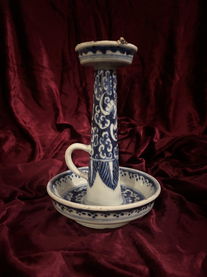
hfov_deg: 53.1
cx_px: 104
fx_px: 207
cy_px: 138
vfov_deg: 67.3
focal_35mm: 26
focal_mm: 5.96
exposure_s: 1/20
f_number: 1.6
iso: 1000
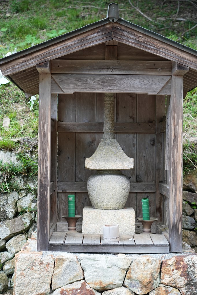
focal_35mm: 69
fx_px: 567
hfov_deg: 19.7
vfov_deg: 29.3
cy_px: 148
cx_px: 98
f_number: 4
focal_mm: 69
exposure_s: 1/160
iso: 500
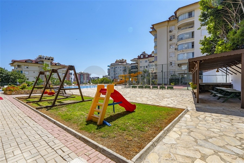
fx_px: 108
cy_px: 82
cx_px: 122
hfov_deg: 96.7
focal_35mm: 16
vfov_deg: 73.7
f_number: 14
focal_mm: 16
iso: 640
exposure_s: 1/400
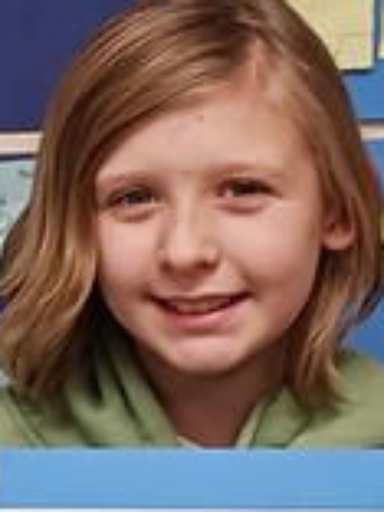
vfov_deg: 11.2
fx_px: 2618
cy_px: 197
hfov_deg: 8.1
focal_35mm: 177
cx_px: -295
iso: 200
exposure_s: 1/30
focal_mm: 4
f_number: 1.8
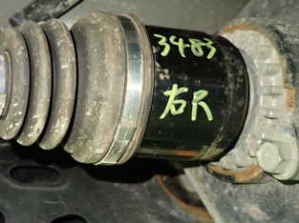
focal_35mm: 48
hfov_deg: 37.3
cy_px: 102
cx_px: 33
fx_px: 414
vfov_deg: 30.2
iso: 800
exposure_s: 1/30
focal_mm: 4.5
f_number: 2
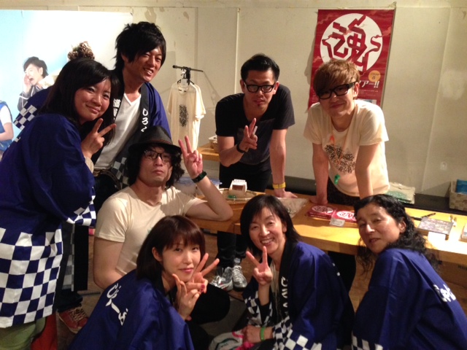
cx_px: 234
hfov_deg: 55.4
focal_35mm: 33
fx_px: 445
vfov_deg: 42.9
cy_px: 175
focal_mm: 4.12
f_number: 2.4
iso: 400
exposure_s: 1/15
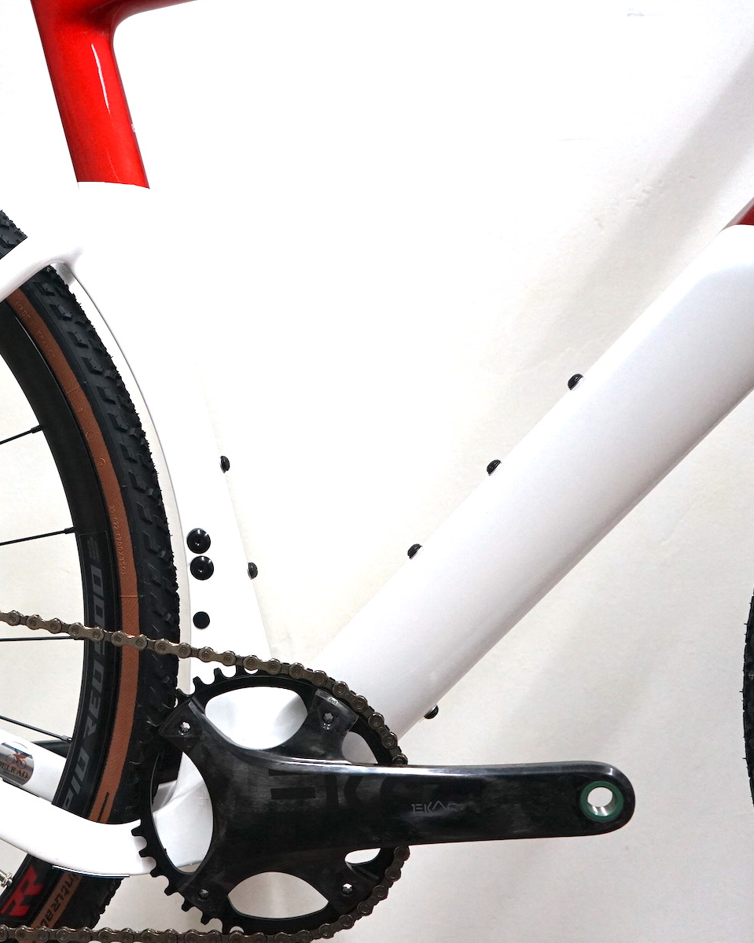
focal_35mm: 46
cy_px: 490
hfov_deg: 31.4
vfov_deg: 40.3
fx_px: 1283
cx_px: 93
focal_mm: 28
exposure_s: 1/160
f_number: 4
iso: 1600
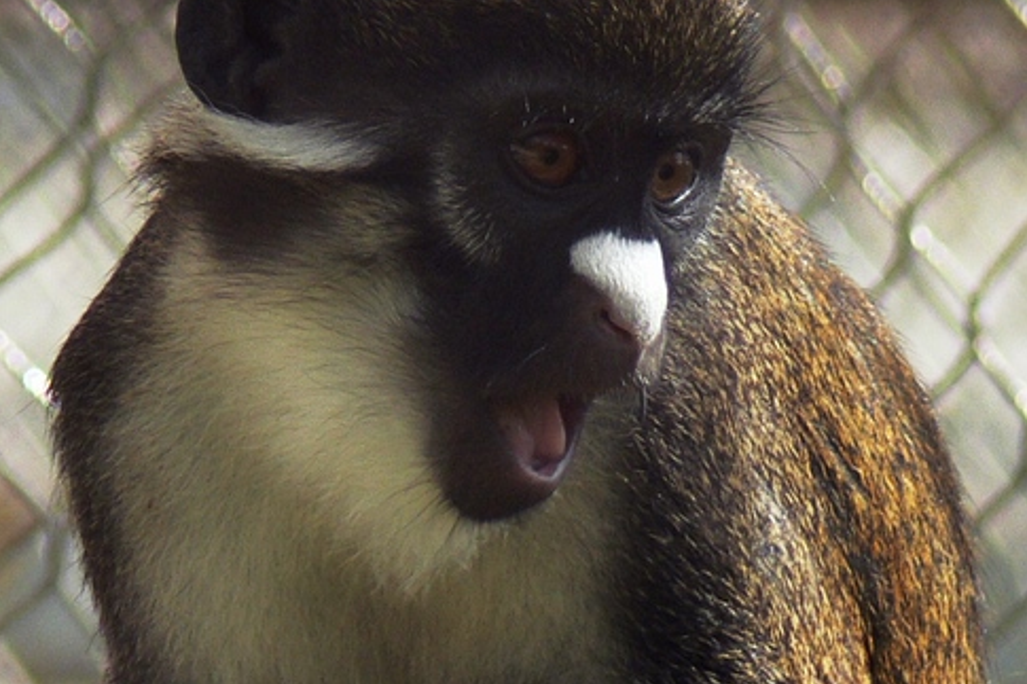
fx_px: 17167
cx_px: 514
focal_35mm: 602
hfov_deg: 3.4
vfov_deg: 2.3
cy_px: 265
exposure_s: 1/200
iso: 80
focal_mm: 57.2
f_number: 3.6
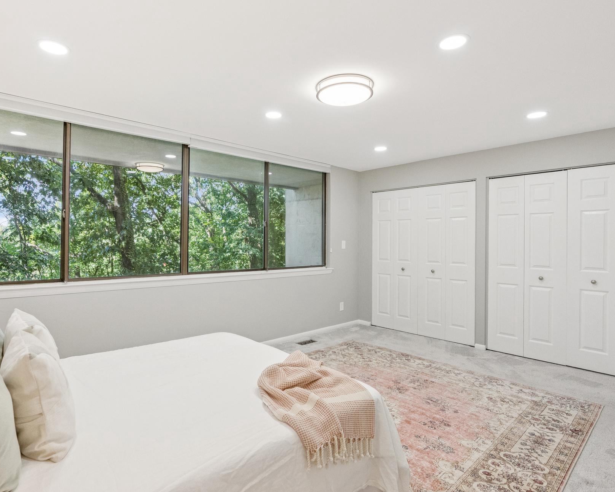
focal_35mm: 19
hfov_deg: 83.2
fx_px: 346
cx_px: 286
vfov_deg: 70.8
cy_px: 241
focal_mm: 16
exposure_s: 1/125
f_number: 8
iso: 2500
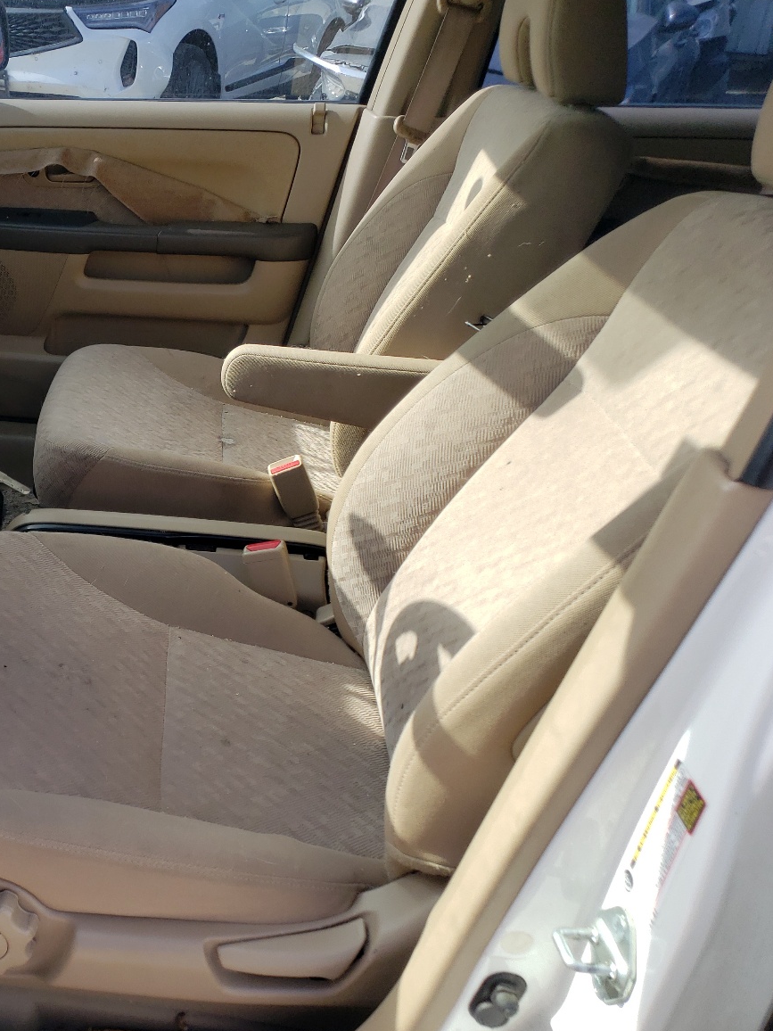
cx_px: 96
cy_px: 529
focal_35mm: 36
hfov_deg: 37.4
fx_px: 1072
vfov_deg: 51.3
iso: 50
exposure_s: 1/1111
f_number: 1.5
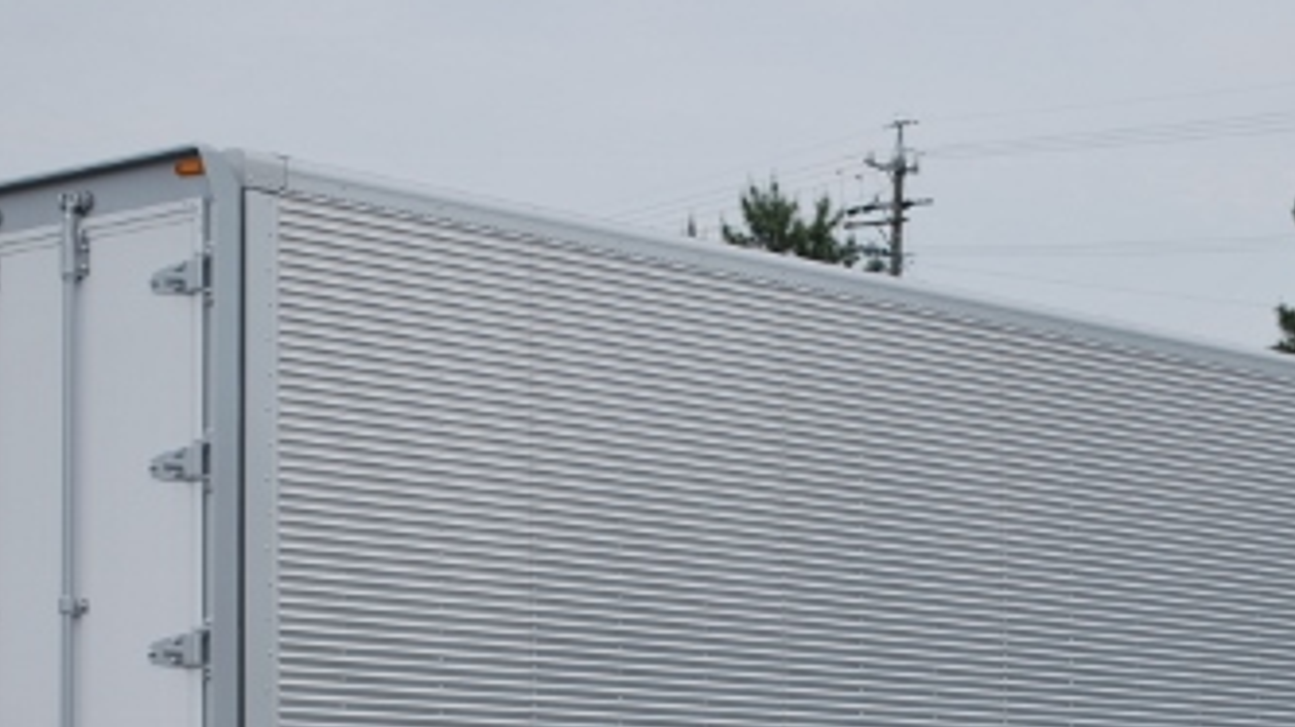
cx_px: 844
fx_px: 3947
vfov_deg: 10.4
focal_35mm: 115
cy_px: 781
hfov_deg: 18.6
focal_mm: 38
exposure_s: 1/500
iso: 100
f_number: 5.3
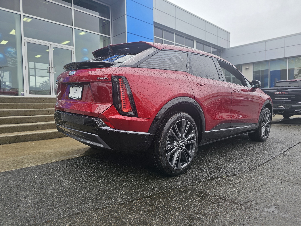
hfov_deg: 71.6
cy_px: 117
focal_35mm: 24
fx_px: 209
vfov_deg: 56.8
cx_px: 155
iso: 10
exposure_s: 1/171
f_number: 1.7
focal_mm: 6.3
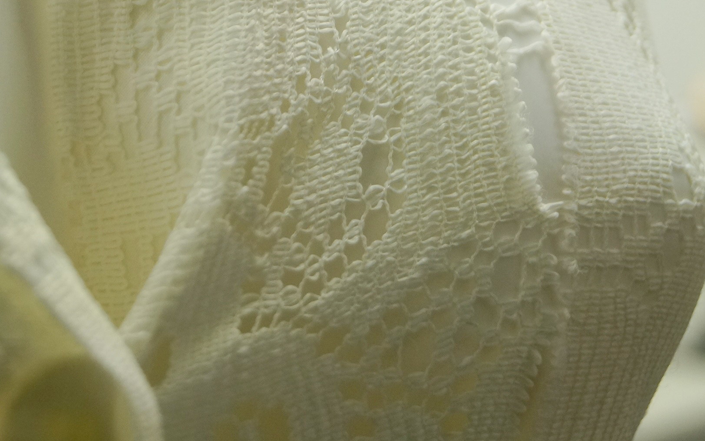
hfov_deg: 20.0
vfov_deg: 12.5
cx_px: 353
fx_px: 1994
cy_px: 26
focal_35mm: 104
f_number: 5.6
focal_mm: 45
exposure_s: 1/80
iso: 800
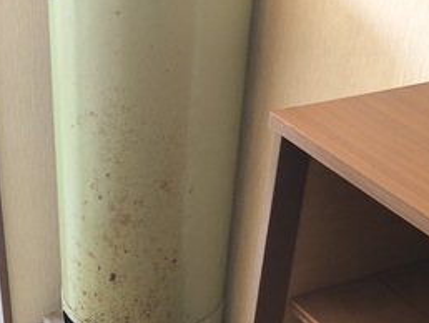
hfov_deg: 29.2
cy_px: 366
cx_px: 91
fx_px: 806
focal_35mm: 65
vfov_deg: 21.3
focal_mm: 3.99
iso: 40
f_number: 1.8
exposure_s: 1/20
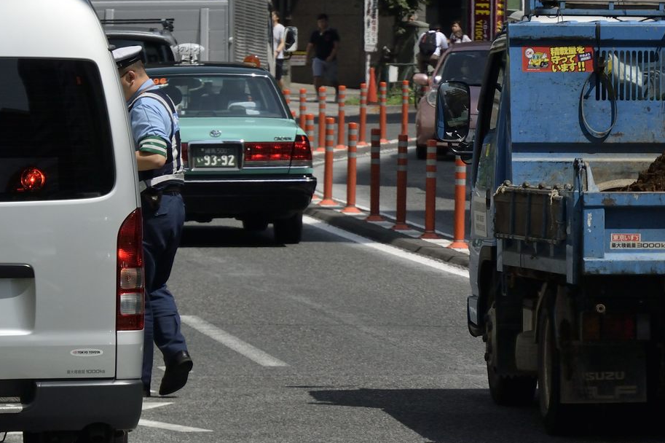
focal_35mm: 383
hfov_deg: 5.4
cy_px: 240
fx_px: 7072
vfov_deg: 3.6
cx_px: 145
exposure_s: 1/1250
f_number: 5
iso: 160
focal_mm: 86.5
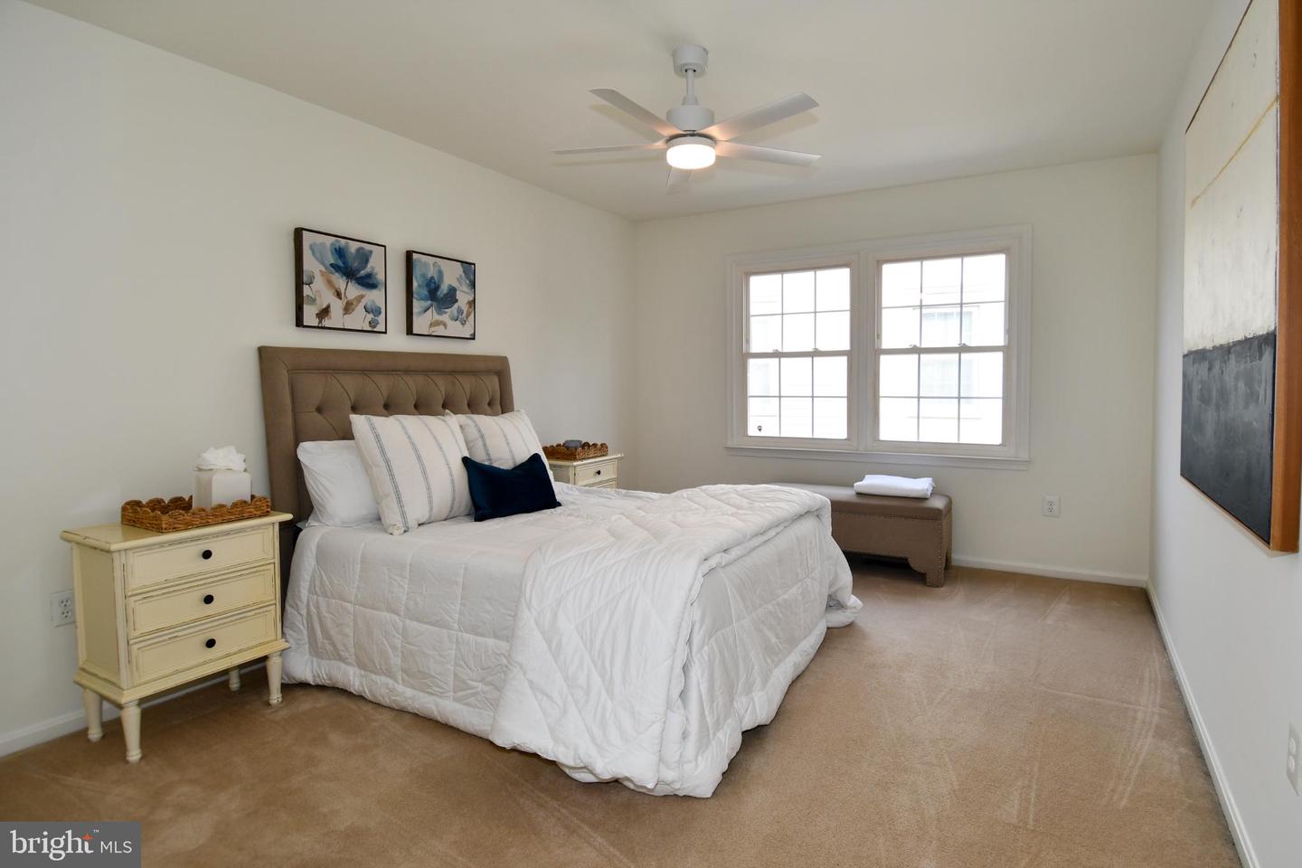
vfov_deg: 67.4
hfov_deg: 90.0
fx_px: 651
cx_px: 651
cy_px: 434
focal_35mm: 18
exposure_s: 1/125
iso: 200
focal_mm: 12
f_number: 5.6
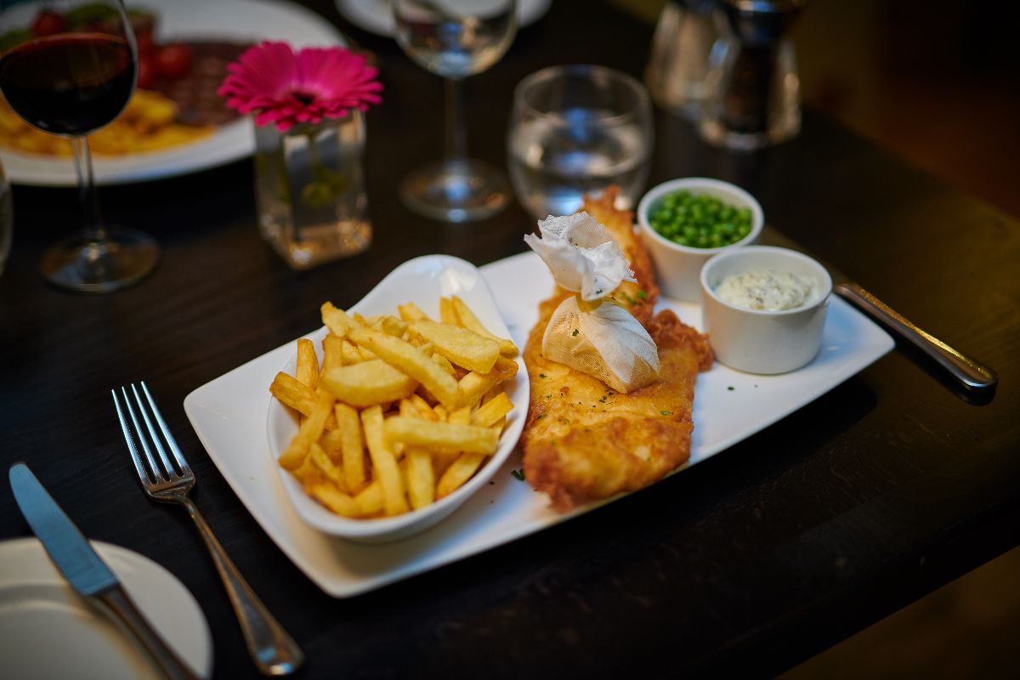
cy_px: 340
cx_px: 510
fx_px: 1417
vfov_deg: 27.0
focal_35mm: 50
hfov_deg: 39.6
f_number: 1.4
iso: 500
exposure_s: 1/500
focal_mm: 50
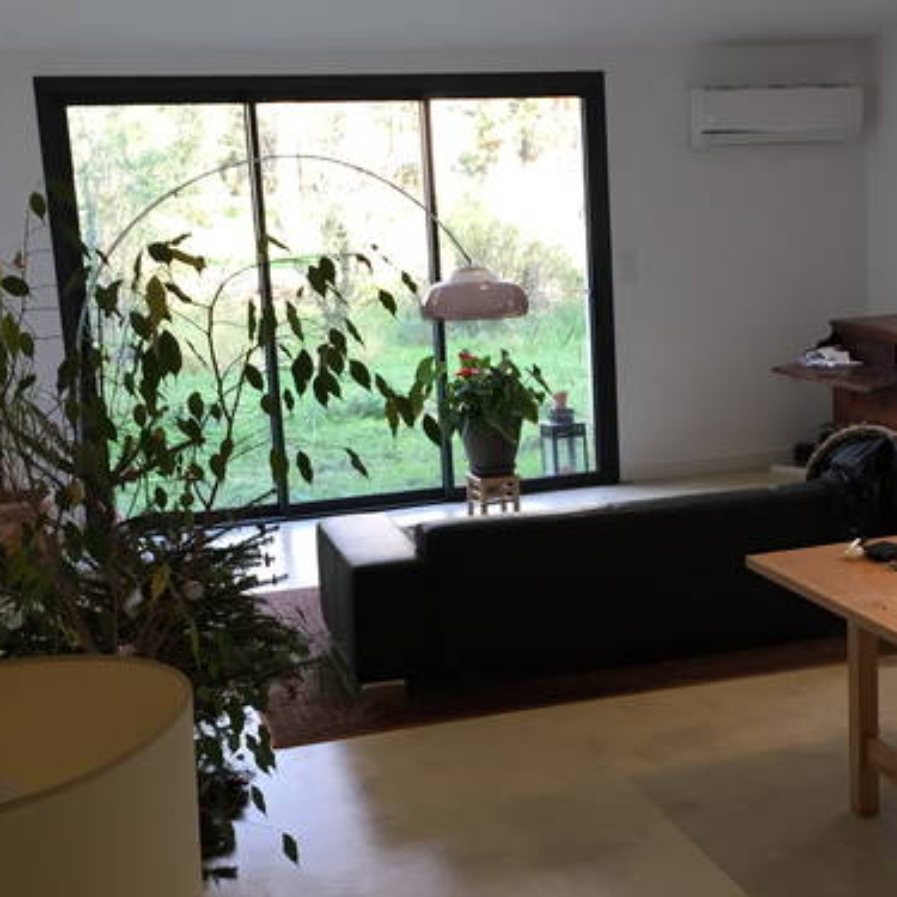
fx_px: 1583
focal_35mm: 54
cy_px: 498
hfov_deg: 31.2
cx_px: 641
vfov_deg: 31.6
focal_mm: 4.15
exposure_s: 1/33
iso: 40
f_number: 2.2
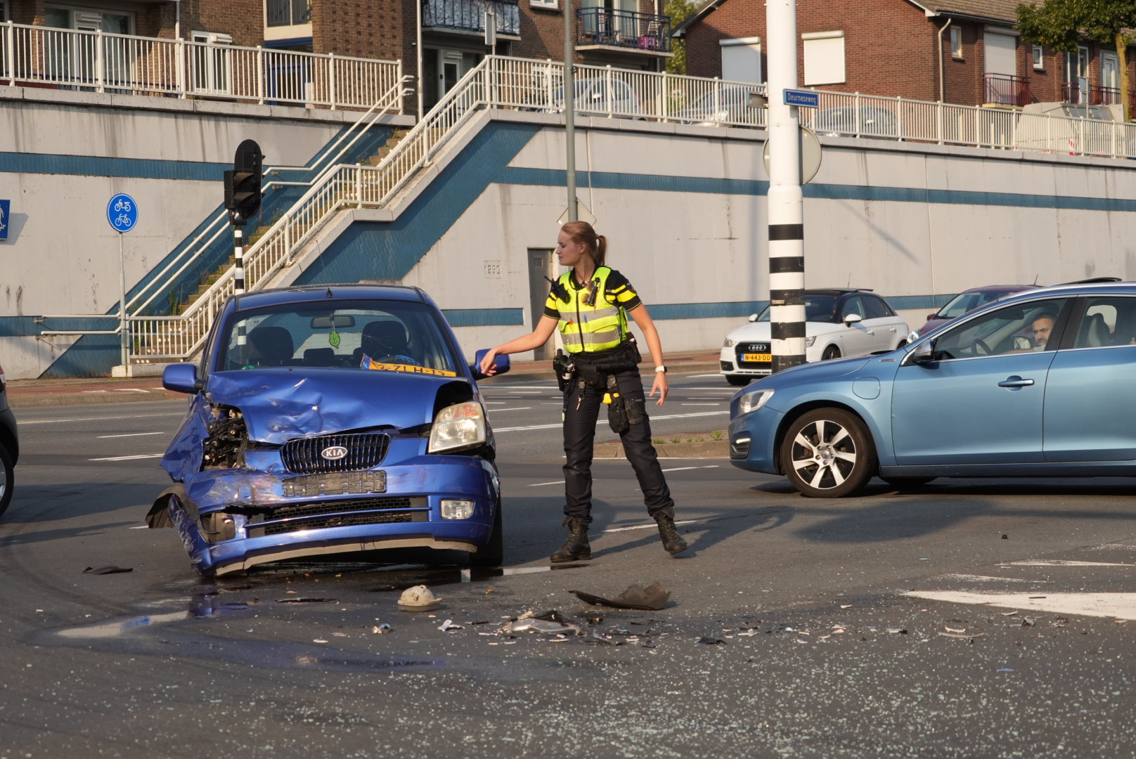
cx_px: 568
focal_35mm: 97
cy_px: 380
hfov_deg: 21.0
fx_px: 3063
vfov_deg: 14.1
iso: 640
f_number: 5
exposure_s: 1/3200
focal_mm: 65
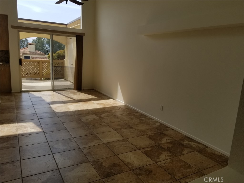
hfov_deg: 67.3
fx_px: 183
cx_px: 122
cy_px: 92
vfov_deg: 53.1
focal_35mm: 26
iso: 50
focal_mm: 4.25
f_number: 1.7
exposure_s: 1/2208
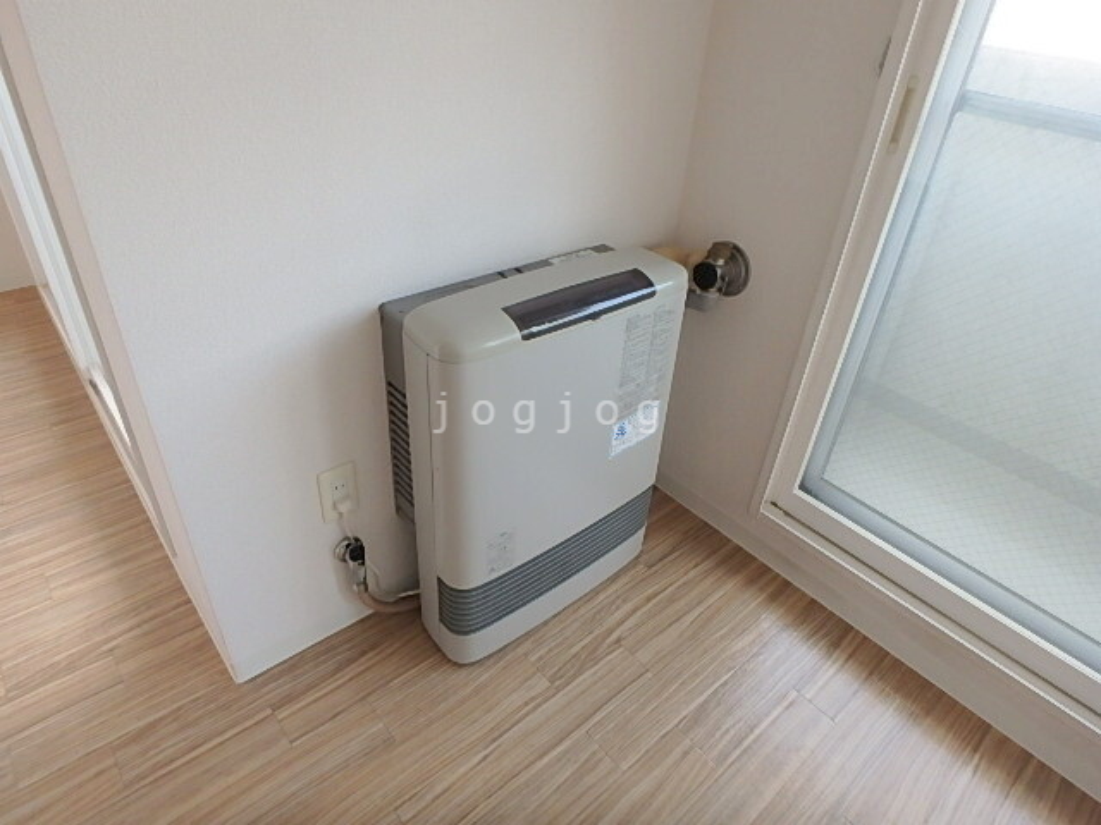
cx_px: 550
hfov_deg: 79.0
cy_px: 412
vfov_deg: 63.4
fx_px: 668
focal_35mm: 21
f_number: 3.5
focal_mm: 3.7
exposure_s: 1/60
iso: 200
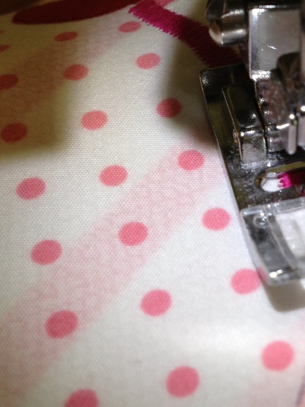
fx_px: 787
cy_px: 193
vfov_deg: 29.0
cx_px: 267
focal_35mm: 67
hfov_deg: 21.5
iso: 64
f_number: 2.4
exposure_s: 1/40
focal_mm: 4.28
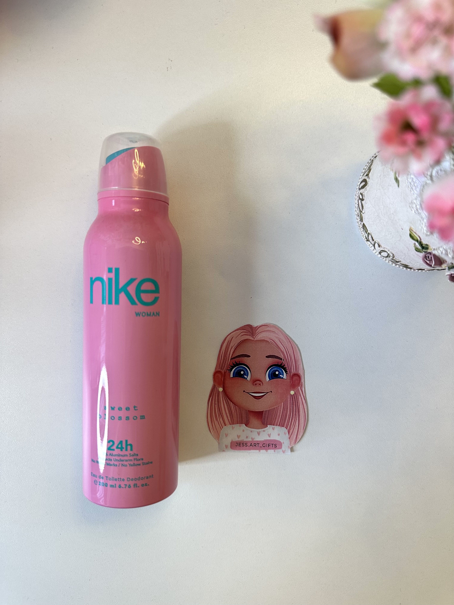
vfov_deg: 71.6
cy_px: 302
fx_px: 420
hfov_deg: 56.8
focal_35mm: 24
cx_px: 227
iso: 160
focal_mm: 6.86
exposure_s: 1/121
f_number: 1.78
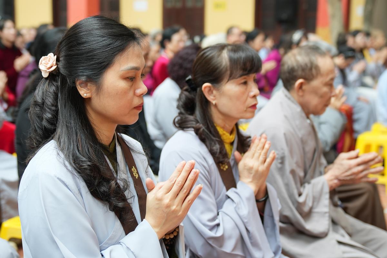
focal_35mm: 60
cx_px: 194
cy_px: 129
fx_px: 645
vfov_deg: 22.6
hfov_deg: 33.4
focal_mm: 40
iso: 320
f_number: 2.8
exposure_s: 1/60
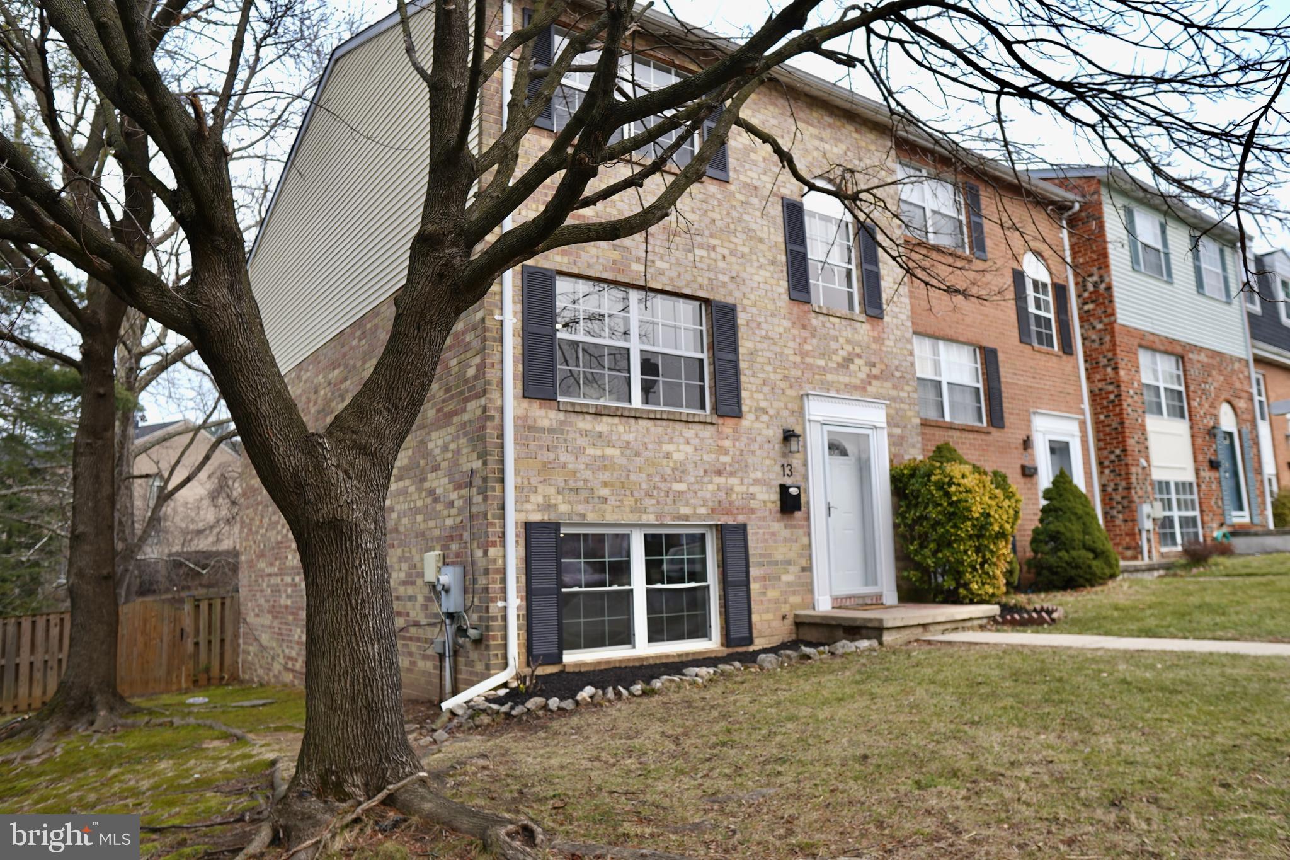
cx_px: 645
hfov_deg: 73.7
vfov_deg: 53.1
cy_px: 430
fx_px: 860
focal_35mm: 24
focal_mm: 16
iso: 64
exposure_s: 1/125
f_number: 2.5
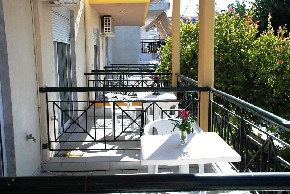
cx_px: 145
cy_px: 97
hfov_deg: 53.1
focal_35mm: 36
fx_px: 290
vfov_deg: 36.9
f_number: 7.1
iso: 100
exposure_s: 1/200
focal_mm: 24
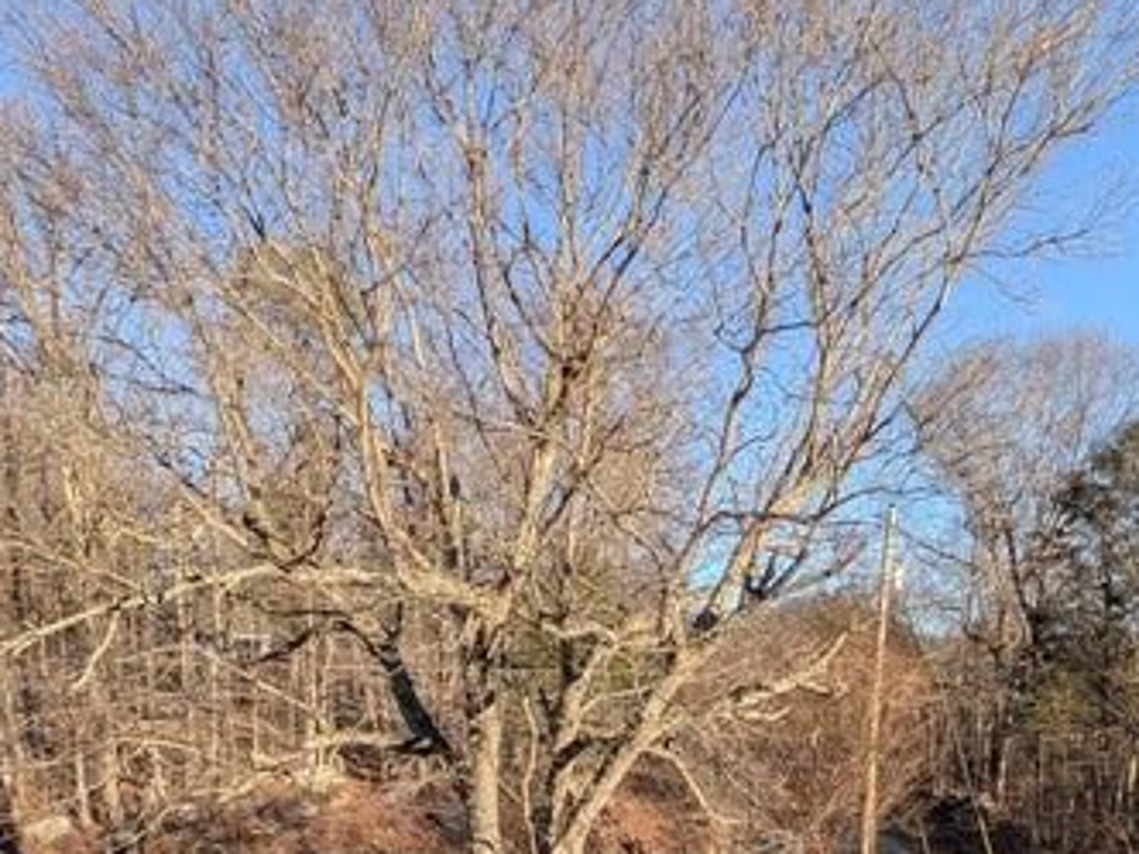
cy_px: 947
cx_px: 557
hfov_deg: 51.4
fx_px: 1185
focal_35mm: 36
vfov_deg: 34.2
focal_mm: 1.83
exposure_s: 1/703
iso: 49
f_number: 2.2
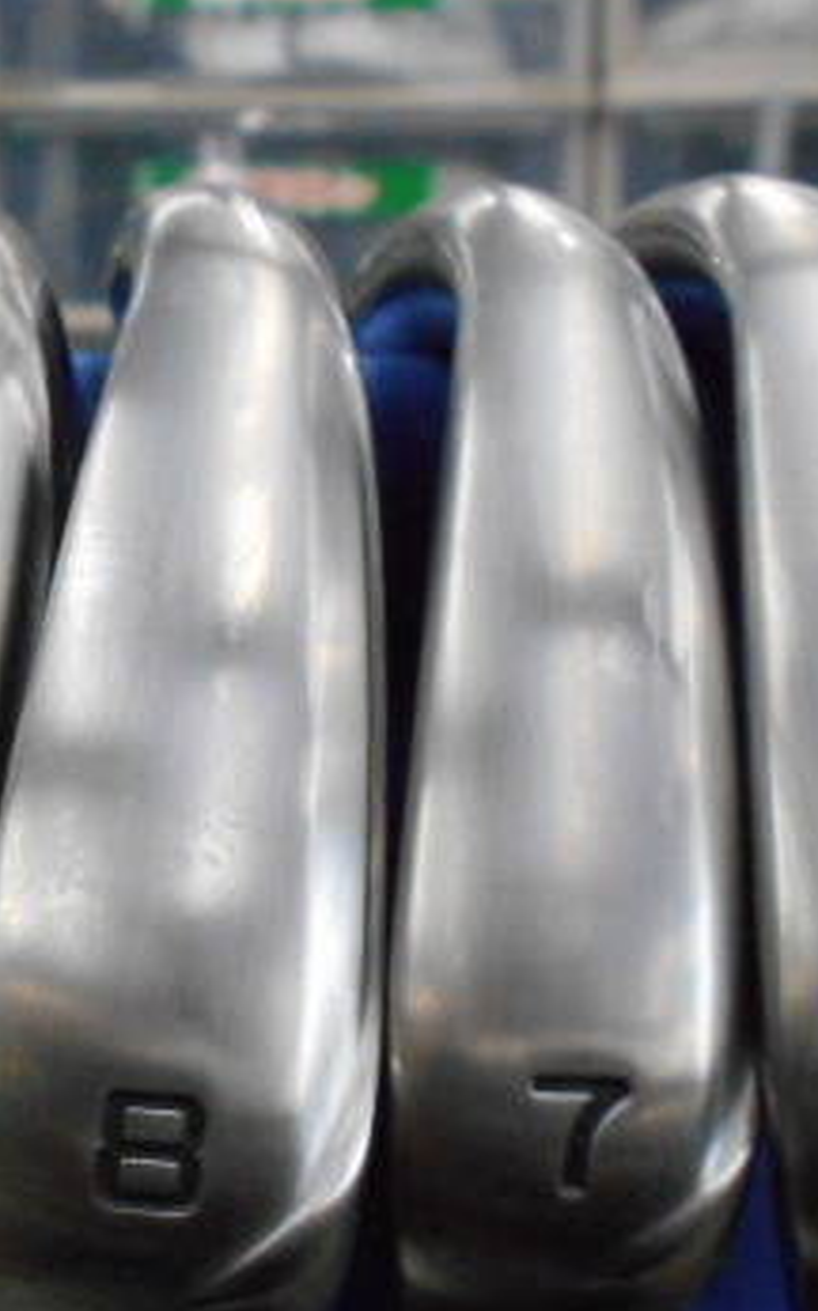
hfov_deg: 24.9
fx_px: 1821
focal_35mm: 51
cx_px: 174
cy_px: 803
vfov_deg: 39.4
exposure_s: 1/250
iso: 800
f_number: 3.2
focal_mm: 4.6
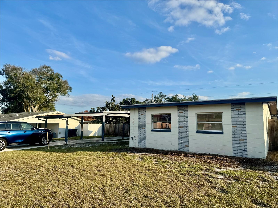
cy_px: 104
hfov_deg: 71.6
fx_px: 193
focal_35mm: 24
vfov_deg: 56.8
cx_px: 139
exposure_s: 1/4049
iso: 80
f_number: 1.78
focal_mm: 6.76
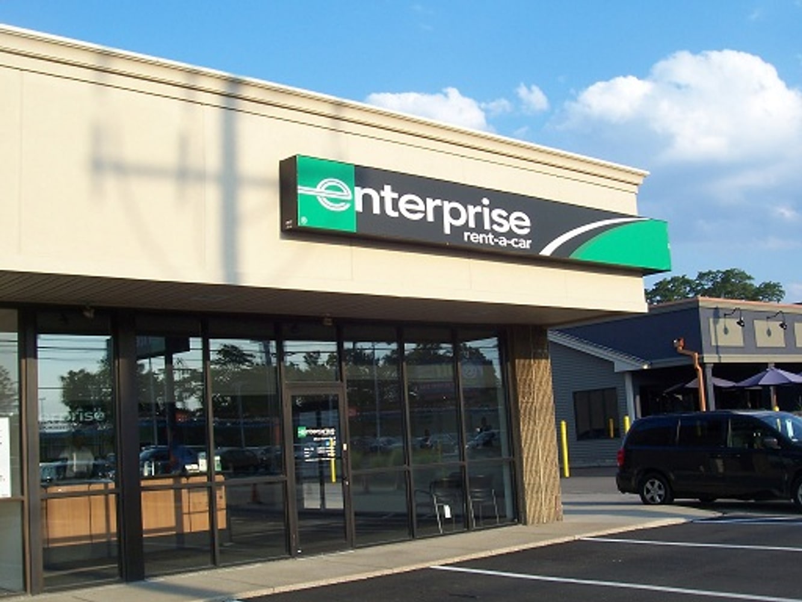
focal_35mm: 42
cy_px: 301
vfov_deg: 34.4
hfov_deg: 44.8
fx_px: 973
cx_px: 401
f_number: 5.6
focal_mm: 7
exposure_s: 1/180
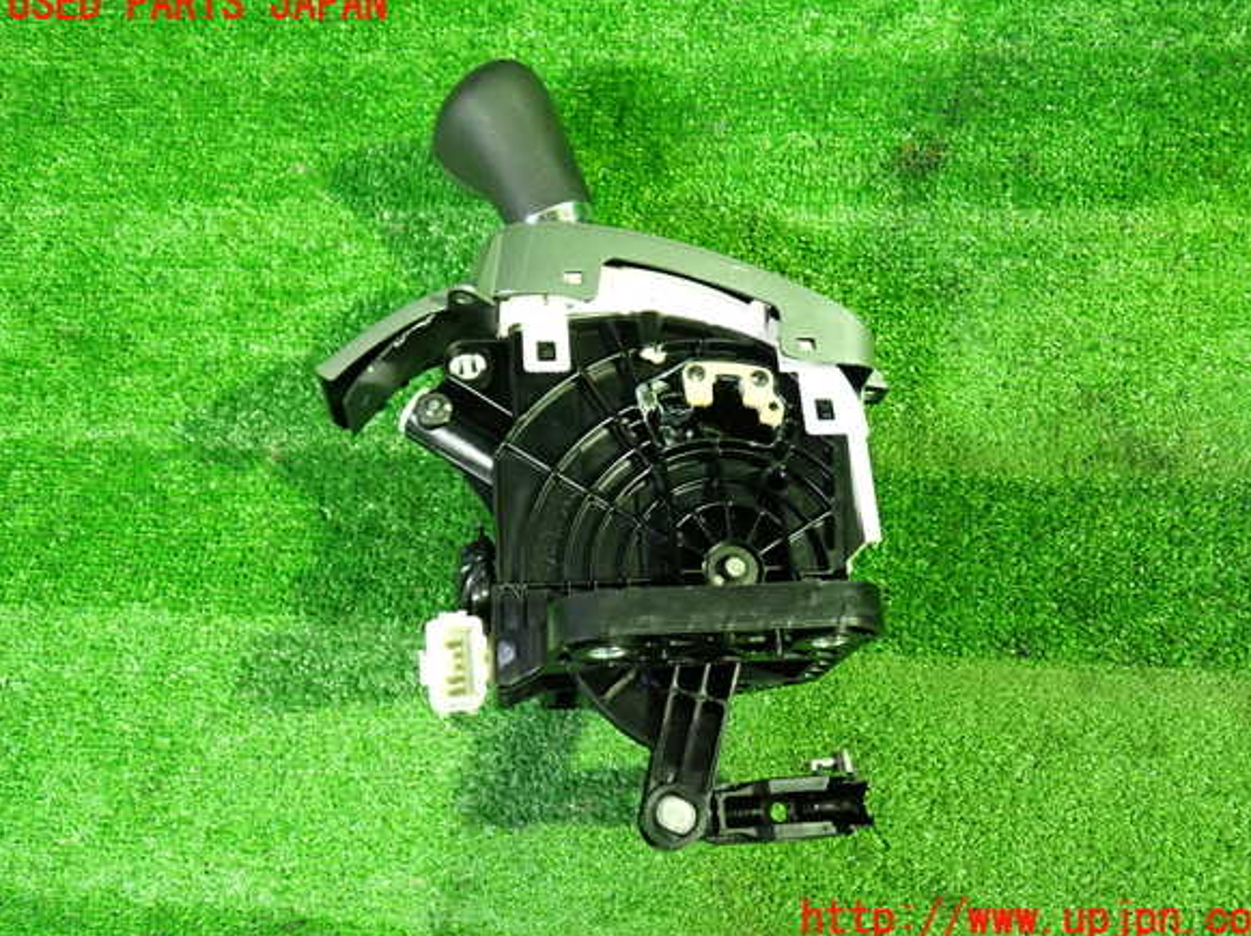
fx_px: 1120
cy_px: 463
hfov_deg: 58.4
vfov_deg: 45.4
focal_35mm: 31
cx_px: 642
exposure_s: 1/25
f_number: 2.3
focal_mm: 5.4
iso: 800
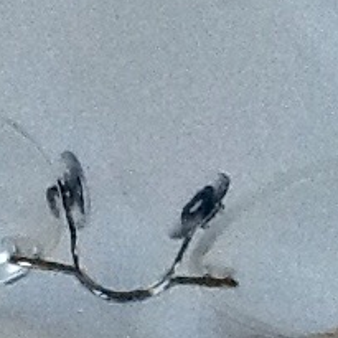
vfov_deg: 9.6
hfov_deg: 9.6
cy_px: 122
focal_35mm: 182
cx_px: 94
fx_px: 2011
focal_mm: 2.03
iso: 200
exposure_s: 1/30
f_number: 2.4
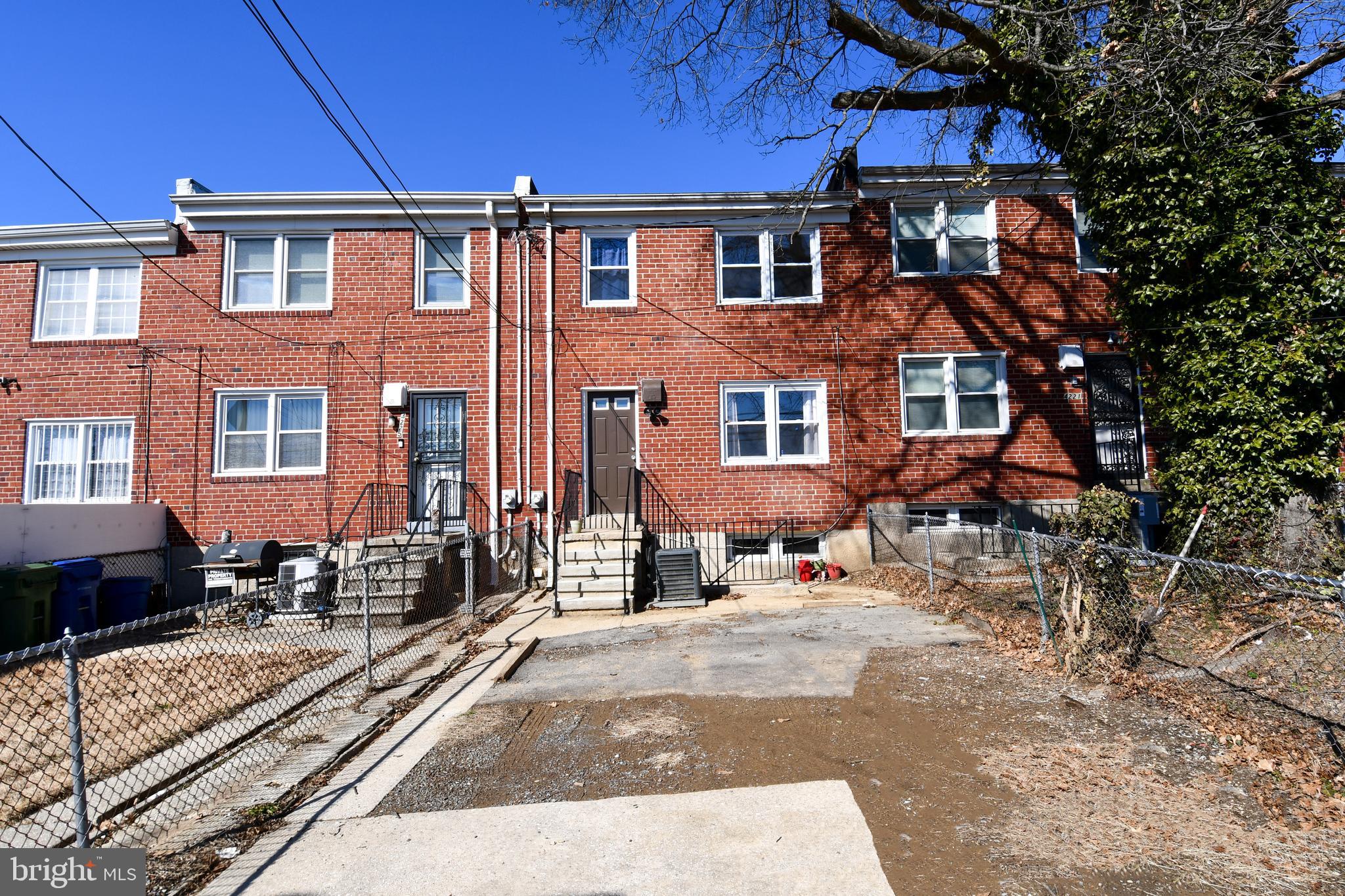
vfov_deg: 67.4
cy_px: 448
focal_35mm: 18
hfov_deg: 90.0
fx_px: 672
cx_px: 672
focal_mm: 12
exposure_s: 1/320
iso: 100
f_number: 9
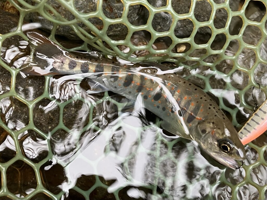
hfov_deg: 63.4
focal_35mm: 28
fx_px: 216
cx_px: 134
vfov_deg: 49.7
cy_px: 100
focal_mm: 3.99
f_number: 1.8
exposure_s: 1/60
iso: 100
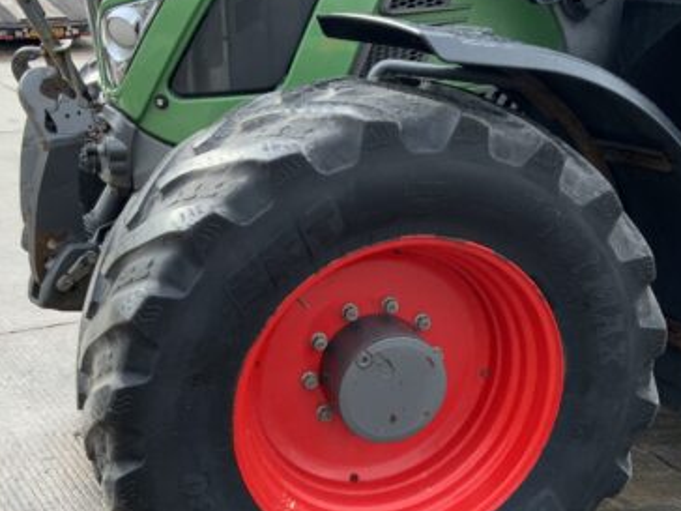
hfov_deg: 37.4
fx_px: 1003
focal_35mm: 51
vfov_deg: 28.3
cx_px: 402
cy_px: 361
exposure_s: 1/122
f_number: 1.8
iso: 20
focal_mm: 3
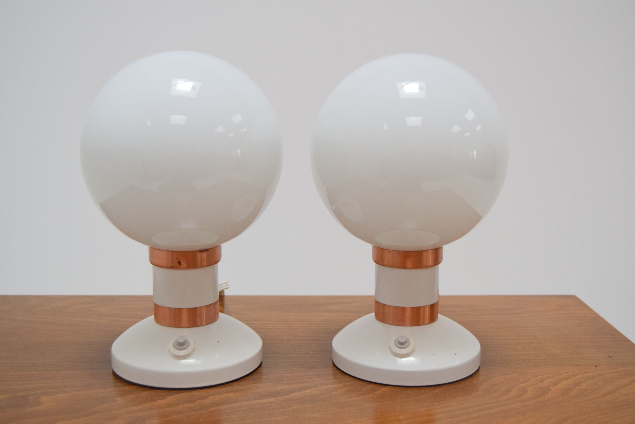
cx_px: 318
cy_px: 212
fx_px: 794
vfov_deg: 29.9
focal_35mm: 45
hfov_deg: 43.6
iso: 1600
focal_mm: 30
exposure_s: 1/100
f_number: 5
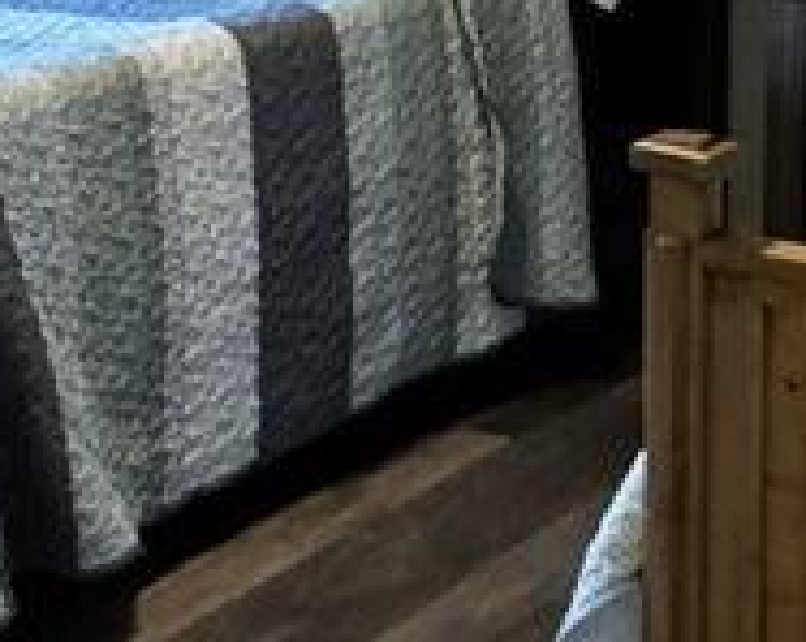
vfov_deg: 14.8
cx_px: 851
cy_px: -151
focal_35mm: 100
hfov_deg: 18.6
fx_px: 2382
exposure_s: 1/60
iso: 800
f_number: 2.2
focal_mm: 2.22
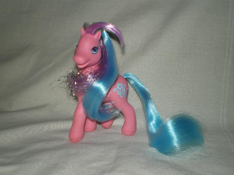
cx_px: 117
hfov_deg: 49.0
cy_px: 88
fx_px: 257
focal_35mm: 38
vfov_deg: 37.7
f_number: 4.6
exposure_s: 1/30
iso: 64
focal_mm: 6.3
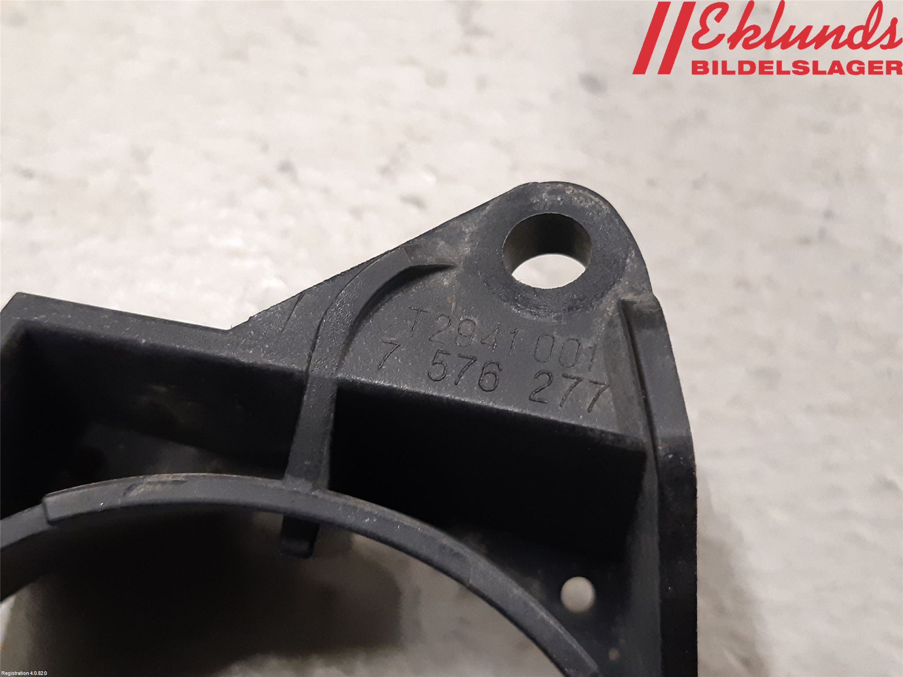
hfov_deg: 67.3
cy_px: 338
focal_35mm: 26
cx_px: 452
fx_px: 678
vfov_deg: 53.1
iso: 250
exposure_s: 1/50
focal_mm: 3.93
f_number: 1.7
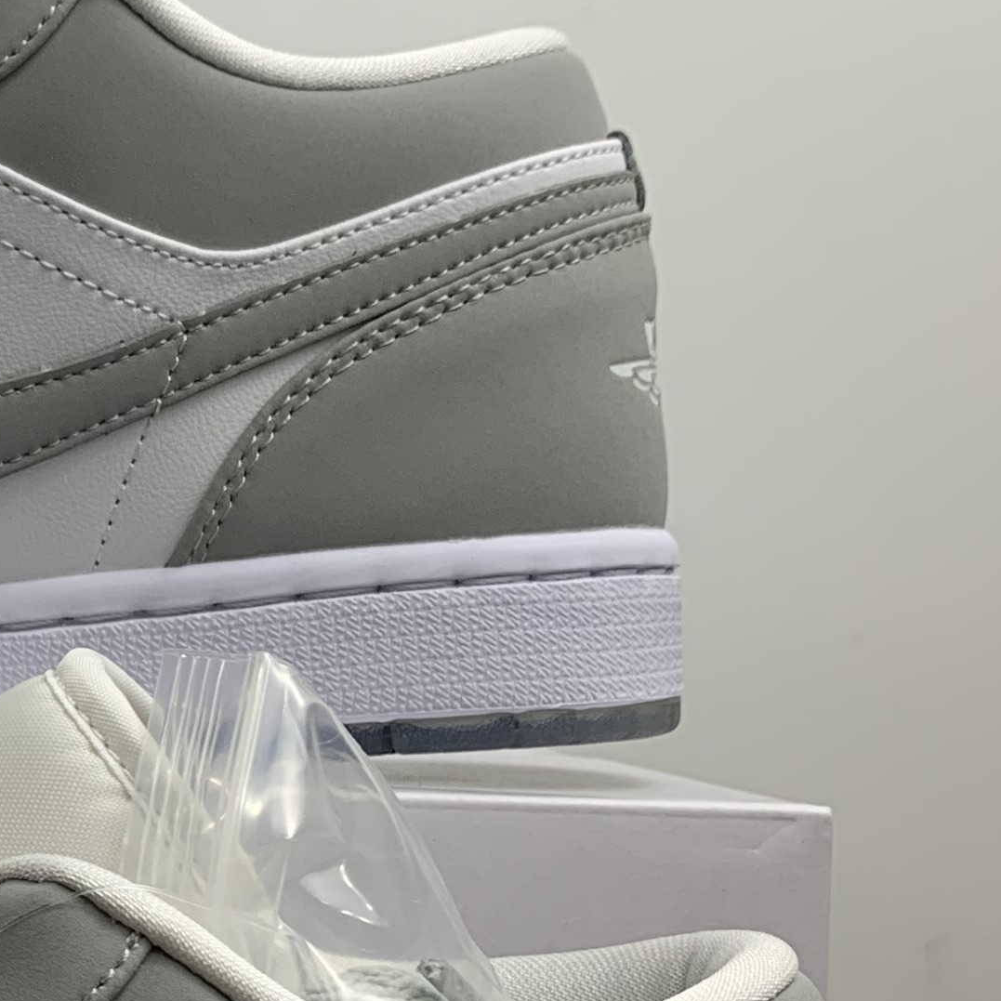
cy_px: 843
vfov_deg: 19.9
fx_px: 2814
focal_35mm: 86
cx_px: -334
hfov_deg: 18.6
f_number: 1.8
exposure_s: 1/121
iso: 32
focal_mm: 4.25
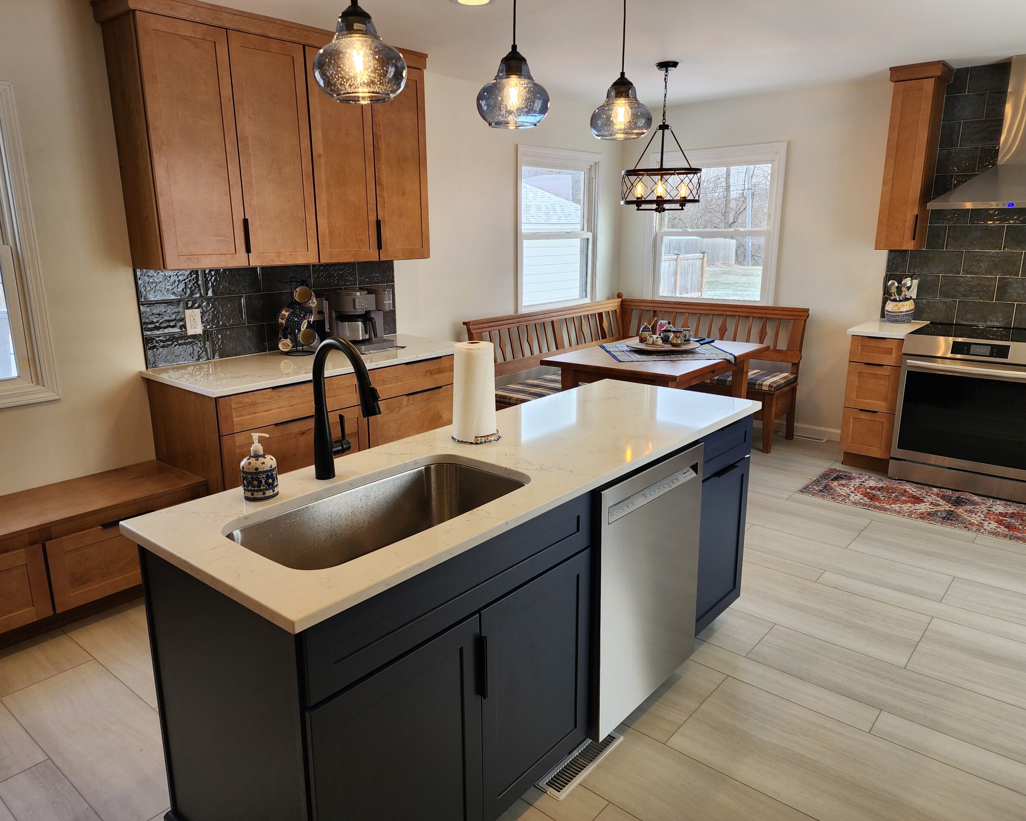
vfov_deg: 58.8
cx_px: 506
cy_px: 410
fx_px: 729
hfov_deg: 70.3
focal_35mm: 24
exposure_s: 1/180
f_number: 1.8
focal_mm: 6.4
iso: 64
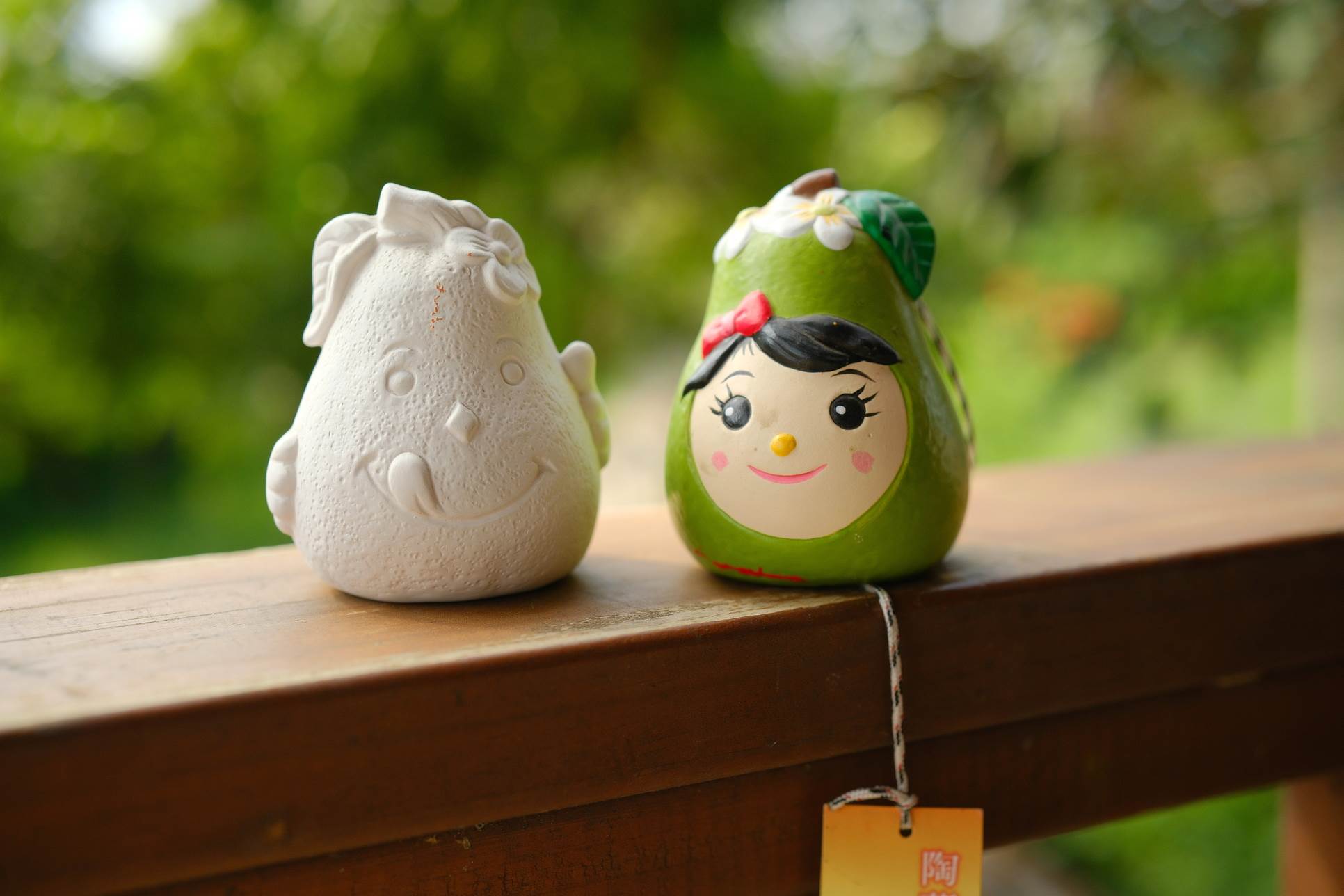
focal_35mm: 41
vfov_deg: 32.6
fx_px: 1531
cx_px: 672
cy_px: 448
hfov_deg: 47.4
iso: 400
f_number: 2
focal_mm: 27
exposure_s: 1/2200
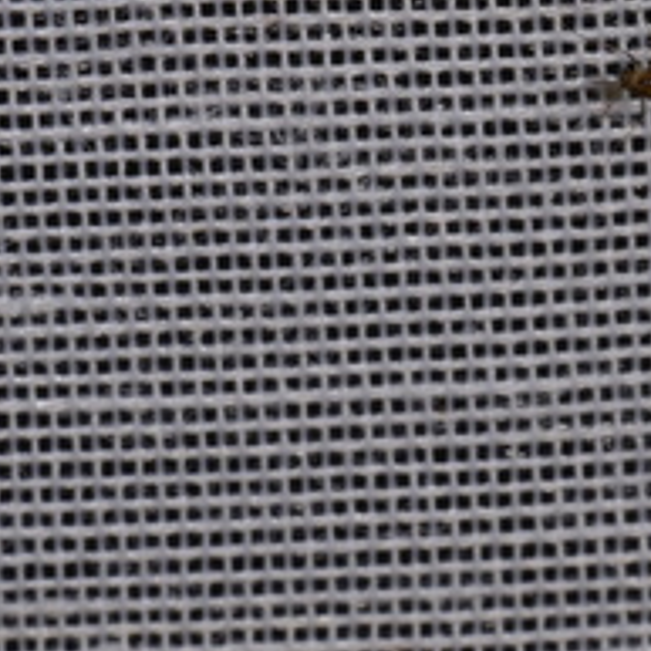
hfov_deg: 3.9
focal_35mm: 443
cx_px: 1329
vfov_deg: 4.0
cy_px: 604
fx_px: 9420
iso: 100
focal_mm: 85
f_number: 32
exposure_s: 1/60
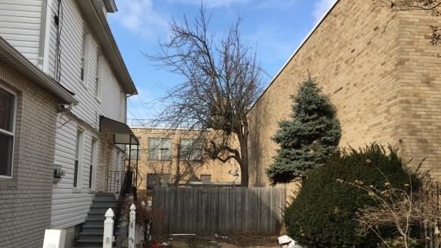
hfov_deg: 61.0
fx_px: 374
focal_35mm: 32
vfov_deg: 36.3
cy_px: 166
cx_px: 219
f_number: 2.2
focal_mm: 4.15
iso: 32
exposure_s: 1/1068
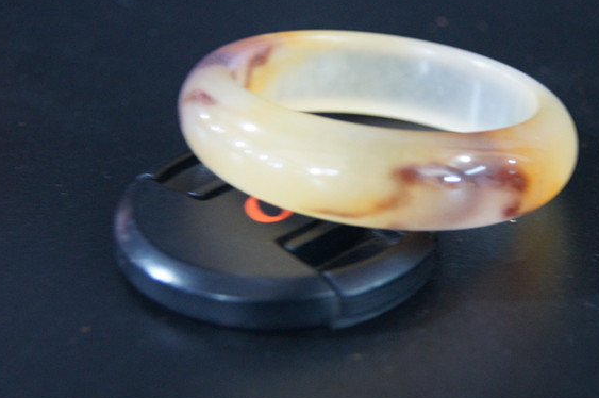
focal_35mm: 64
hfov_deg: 31.2
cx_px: 399
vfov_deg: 21.2
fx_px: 1064
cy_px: 219
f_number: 4.5
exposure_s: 1/10
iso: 1600
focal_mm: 30
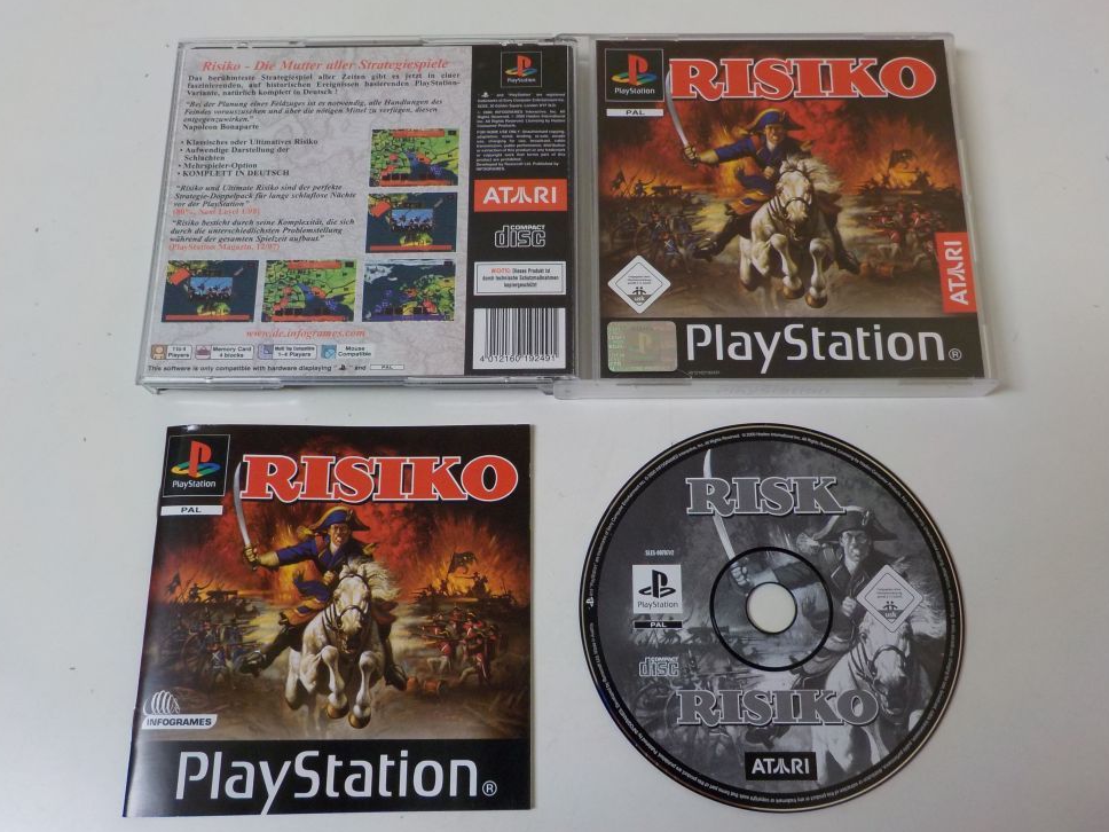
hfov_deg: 58.4
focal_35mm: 31
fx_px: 993
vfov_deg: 45.4
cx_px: 559
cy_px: 423
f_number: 3.3
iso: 160
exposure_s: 1/30
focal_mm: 4.1
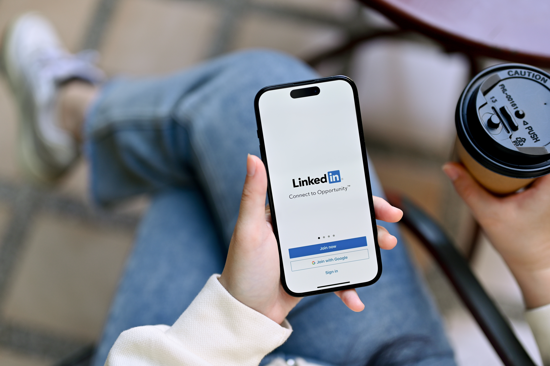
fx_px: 763
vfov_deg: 27.0
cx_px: 275
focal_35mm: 50
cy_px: 183
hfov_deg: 39.6
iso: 125
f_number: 1.8
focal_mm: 50
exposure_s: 1/400
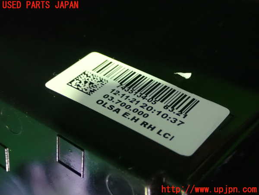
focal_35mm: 71
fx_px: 531
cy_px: 98
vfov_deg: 20.7
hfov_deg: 27.4
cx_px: 130
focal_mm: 12.73
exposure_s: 1/15
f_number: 3.9
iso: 1600
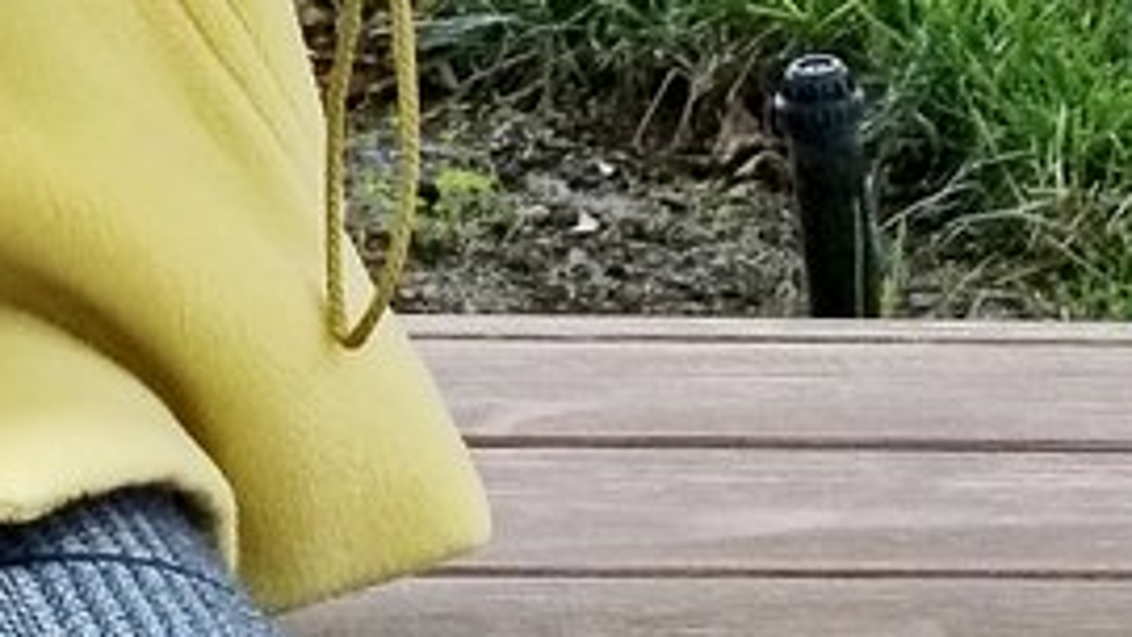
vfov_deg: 3.9
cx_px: 319
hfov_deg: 7.3
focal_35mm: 297
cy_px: -1844
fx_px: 8917
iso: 50
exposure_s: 1/171
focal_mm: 6.19
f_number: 1.65
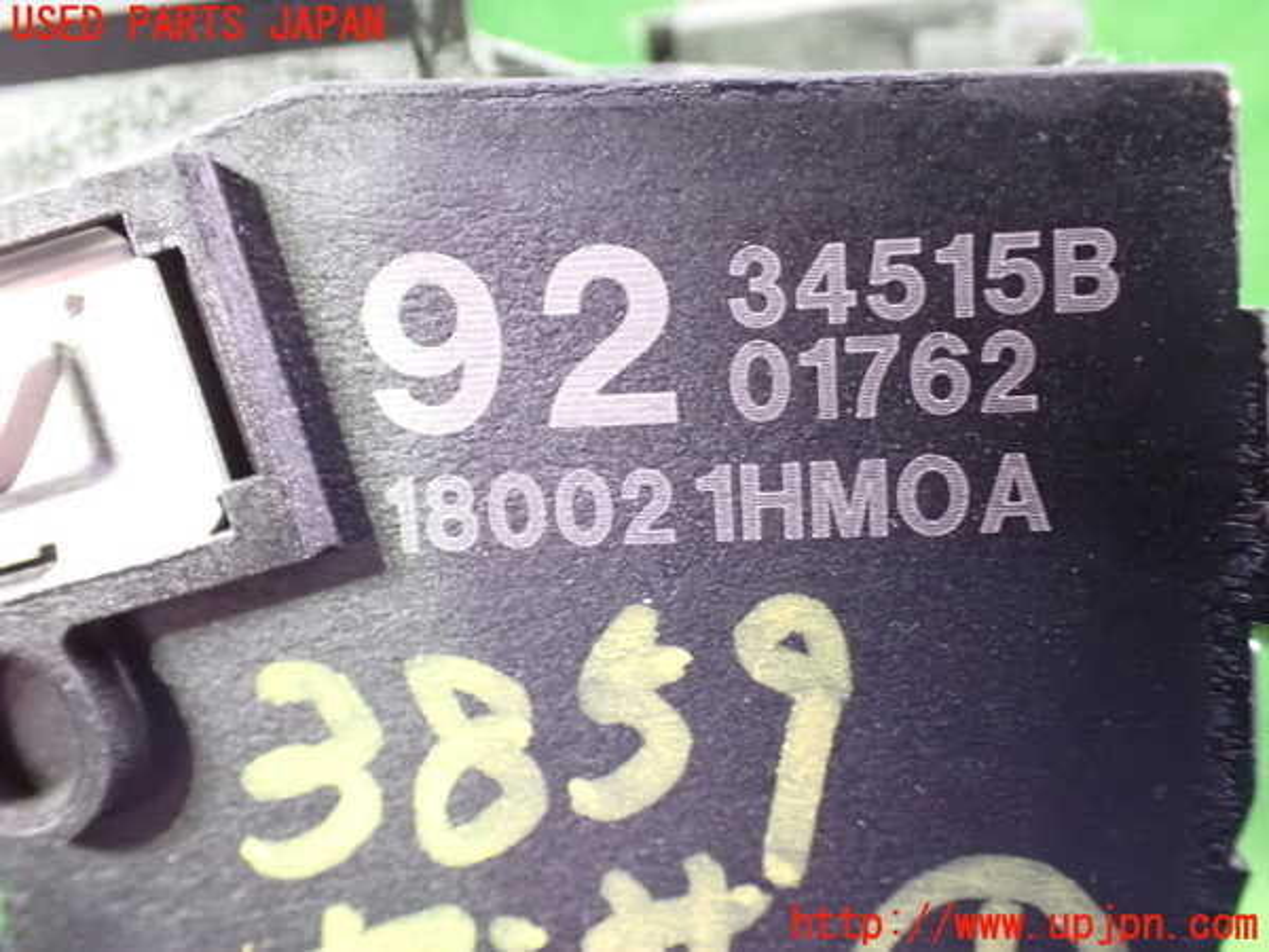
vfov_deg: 37.7
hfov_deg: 49.0
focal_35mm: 38
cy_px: 476
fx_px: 1393
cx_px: 634
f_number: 2.7
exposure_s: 1/13
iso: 1600
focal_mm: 6.83
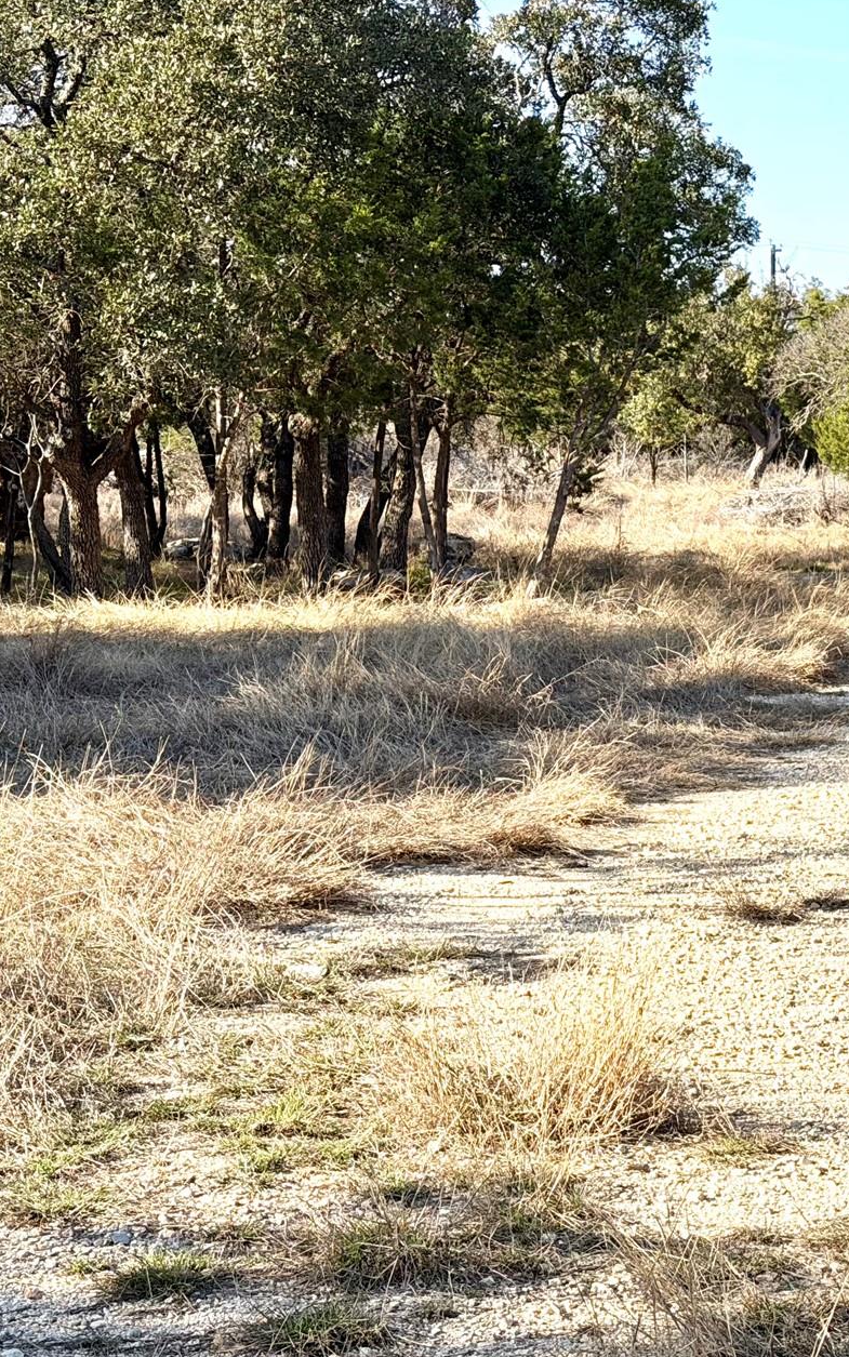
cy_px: 667
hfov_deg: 15.7
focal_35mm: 83
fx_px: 3071
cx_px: 603
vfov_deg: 24.9
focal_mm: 6.76
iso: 64
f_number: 1.78
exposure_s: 1/2415
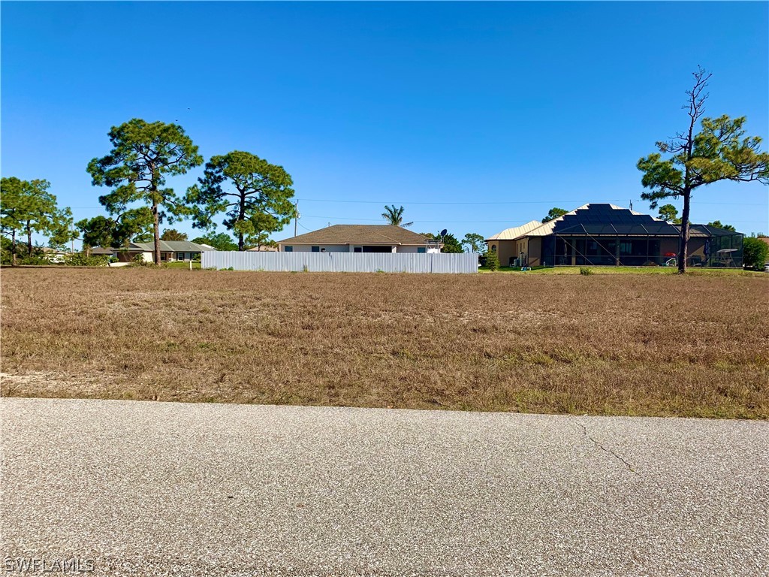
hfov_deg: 67.3
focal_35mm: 26
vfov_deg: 53.1
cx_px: 384
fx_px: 578
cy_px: 288
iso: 25
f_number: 1.8
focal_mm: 4.25
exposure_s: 1/2681
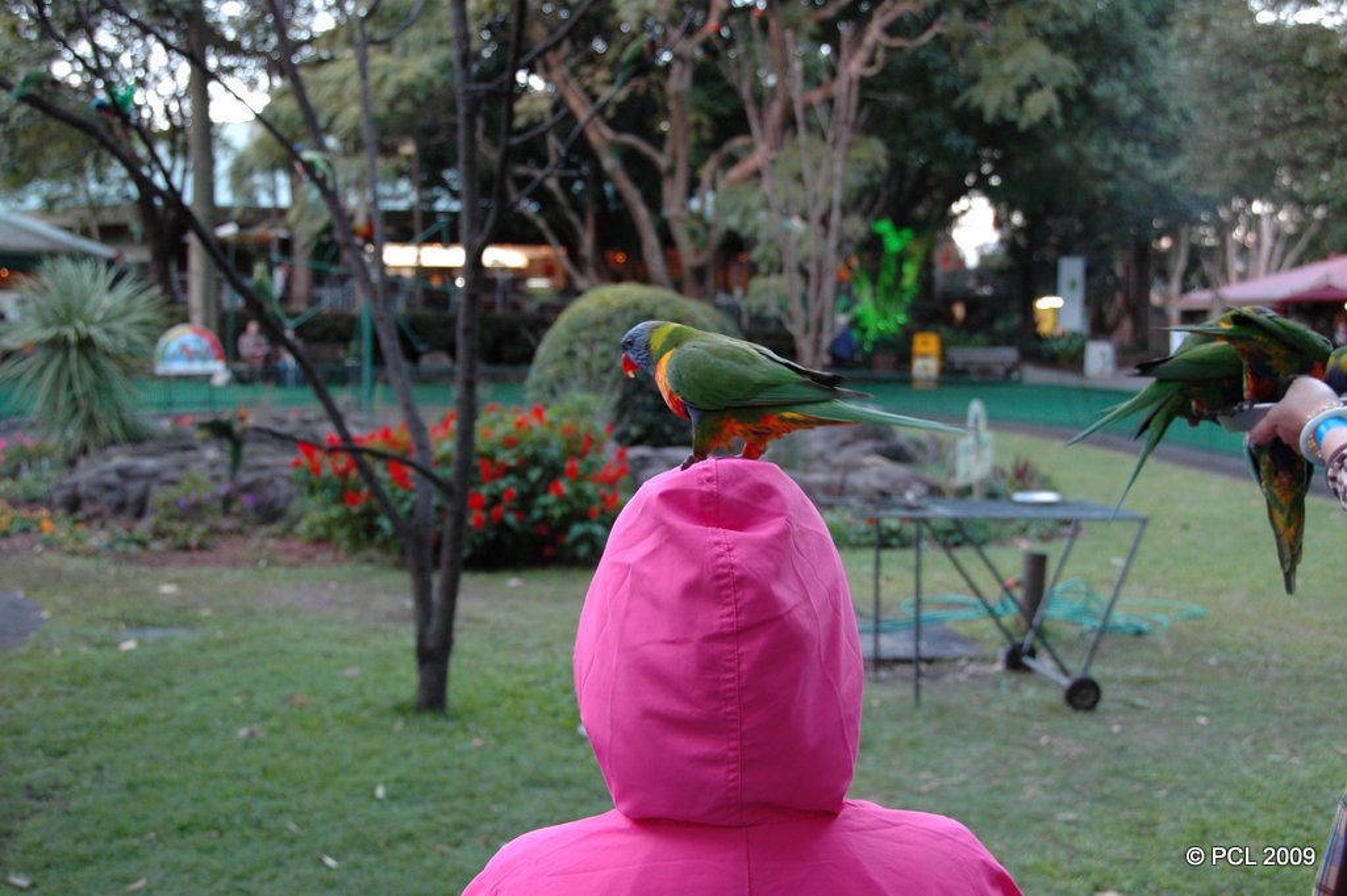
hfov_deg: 49.6
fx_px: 1458
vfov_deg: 34.2
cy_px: 448
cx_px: 674
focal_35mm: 39
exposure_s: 1/40
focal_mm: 26
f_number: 4
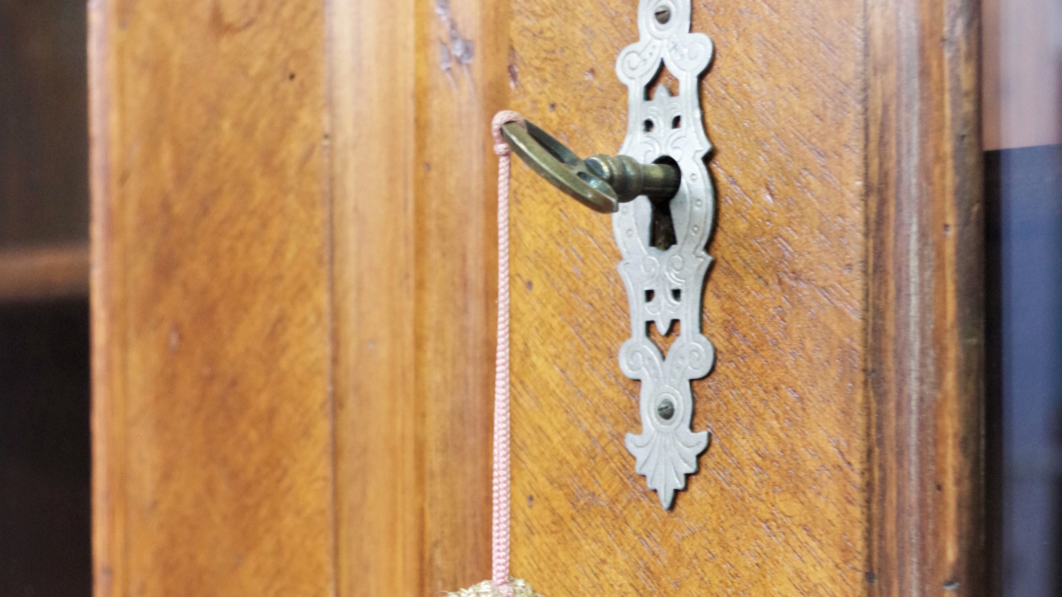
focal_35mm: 67
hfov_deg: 31.4
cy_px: 472
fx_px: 1887
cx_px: 532
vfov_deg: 17.8
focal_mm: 28.13
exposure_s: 1/20
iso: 1600
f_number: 4
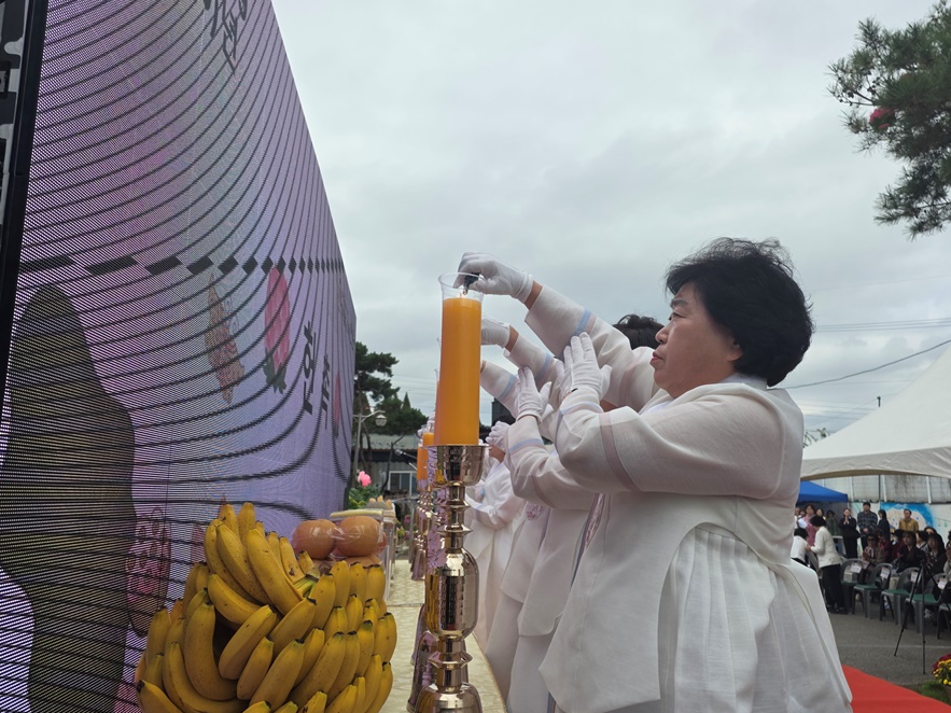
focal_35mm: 25
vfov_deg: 54.8
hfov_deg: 69.3
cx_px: 512
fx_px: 687
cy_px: 380
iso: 80
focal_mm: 6.3
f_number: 1.7
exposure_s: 1/4539
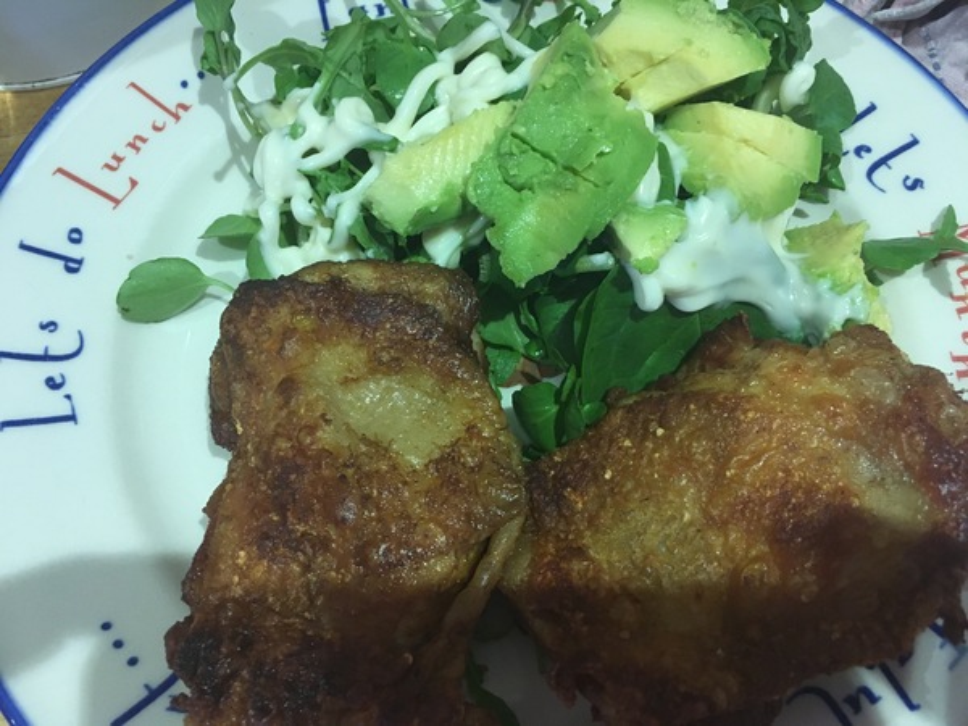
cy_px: 363
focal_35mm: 29
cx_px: 484
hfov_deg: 61.7
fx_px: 811
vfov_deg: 48.2
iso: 200
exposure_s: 1/33
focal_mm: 4.15
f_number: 2.2
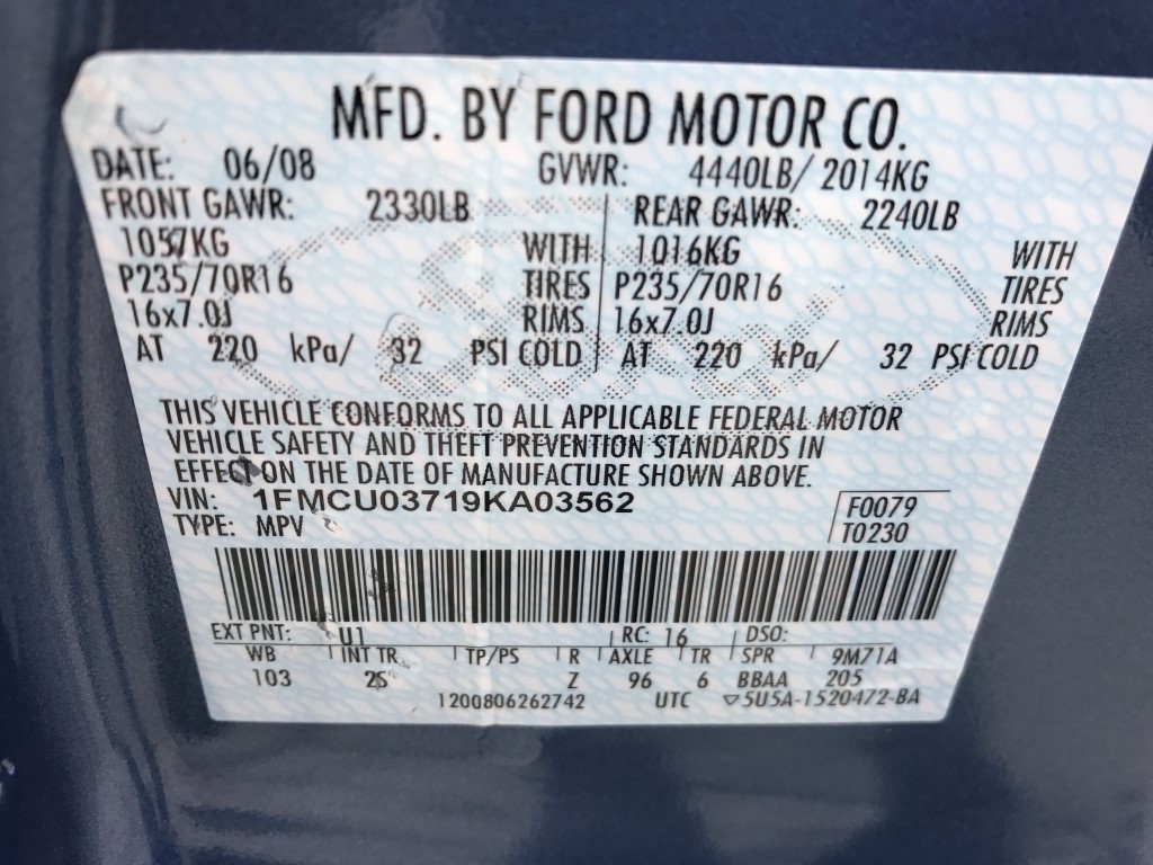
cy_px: 432
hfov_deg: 63.4
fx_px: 933
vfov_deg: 49.7
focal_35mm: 28
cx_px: 576
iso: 20
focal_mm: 3.99
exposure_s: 1/310
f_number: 1.8
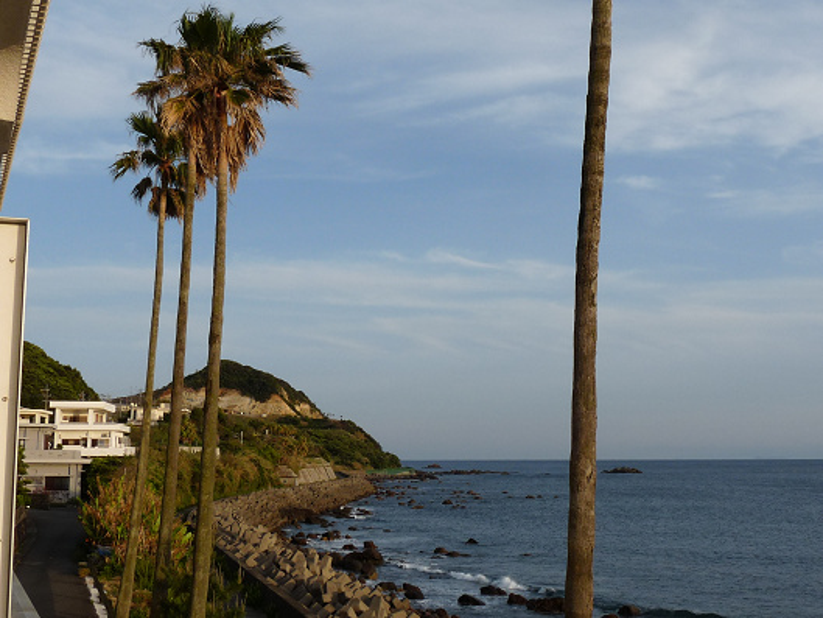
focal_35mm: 44
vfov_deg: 32.9
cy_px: 309
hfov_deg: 42.9
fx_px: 1046
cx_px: 412
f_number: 5.6
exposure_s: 1/250
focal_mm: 5.5
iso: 100
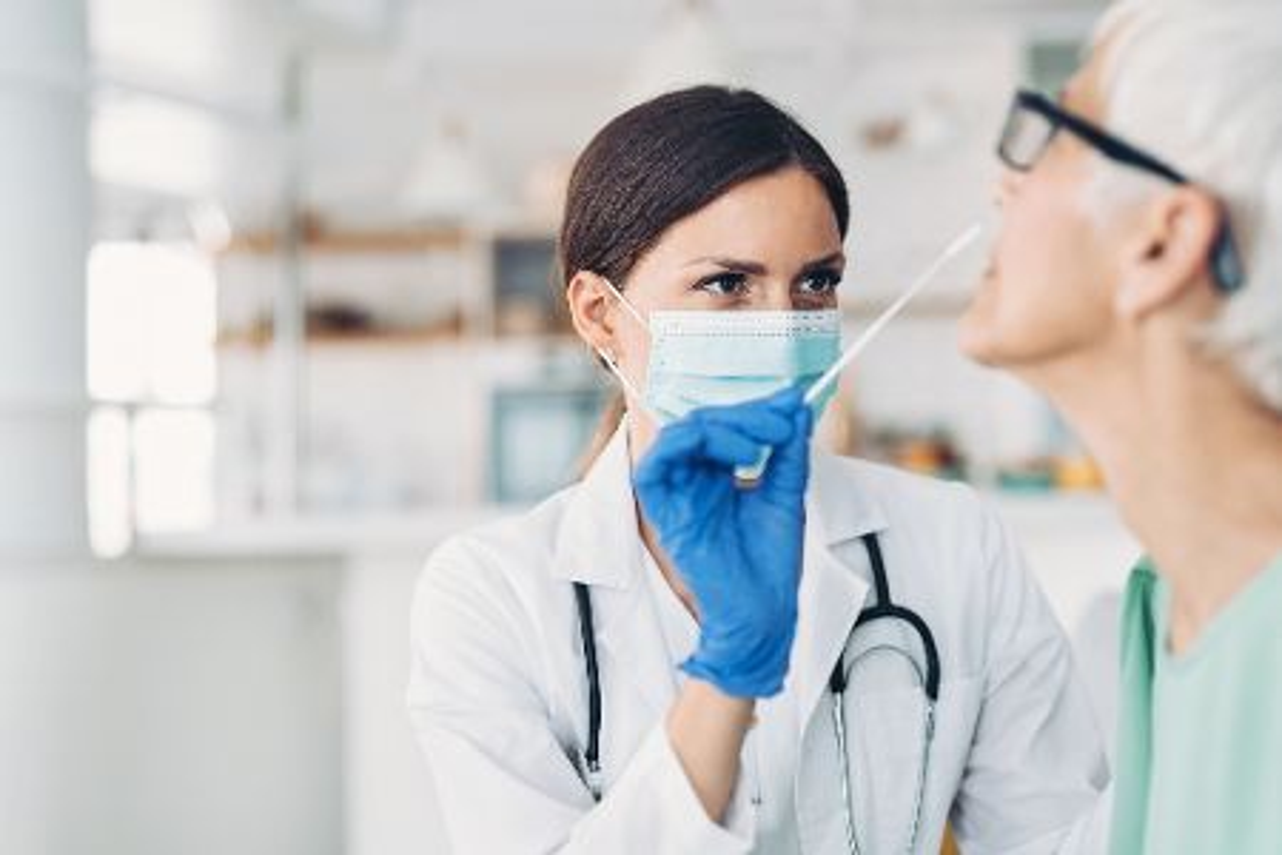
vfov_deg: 27.0
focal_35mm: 50
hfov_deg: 39.6
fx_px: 1780
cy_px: 428
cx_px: 641
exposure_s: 1/500
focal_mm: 50
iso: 500
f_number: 1.8
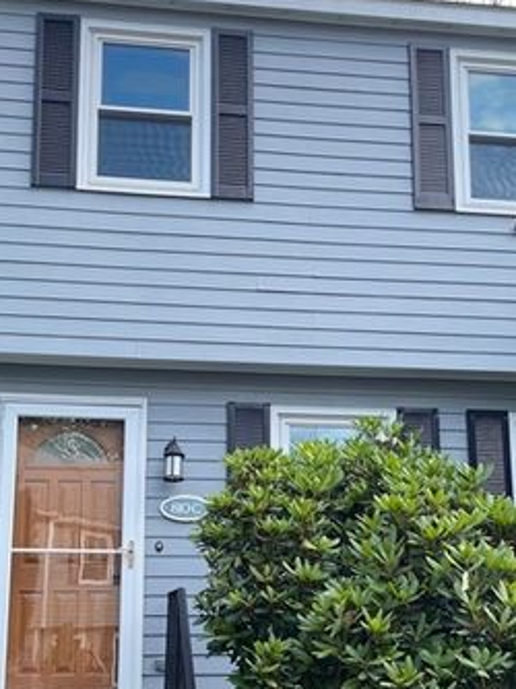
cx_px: 244
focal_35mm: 50
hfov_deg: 29.1
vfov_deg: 38.0
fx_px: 995
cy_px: 420
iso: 32
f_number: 1.6
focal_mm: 5.1
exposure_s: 1/521
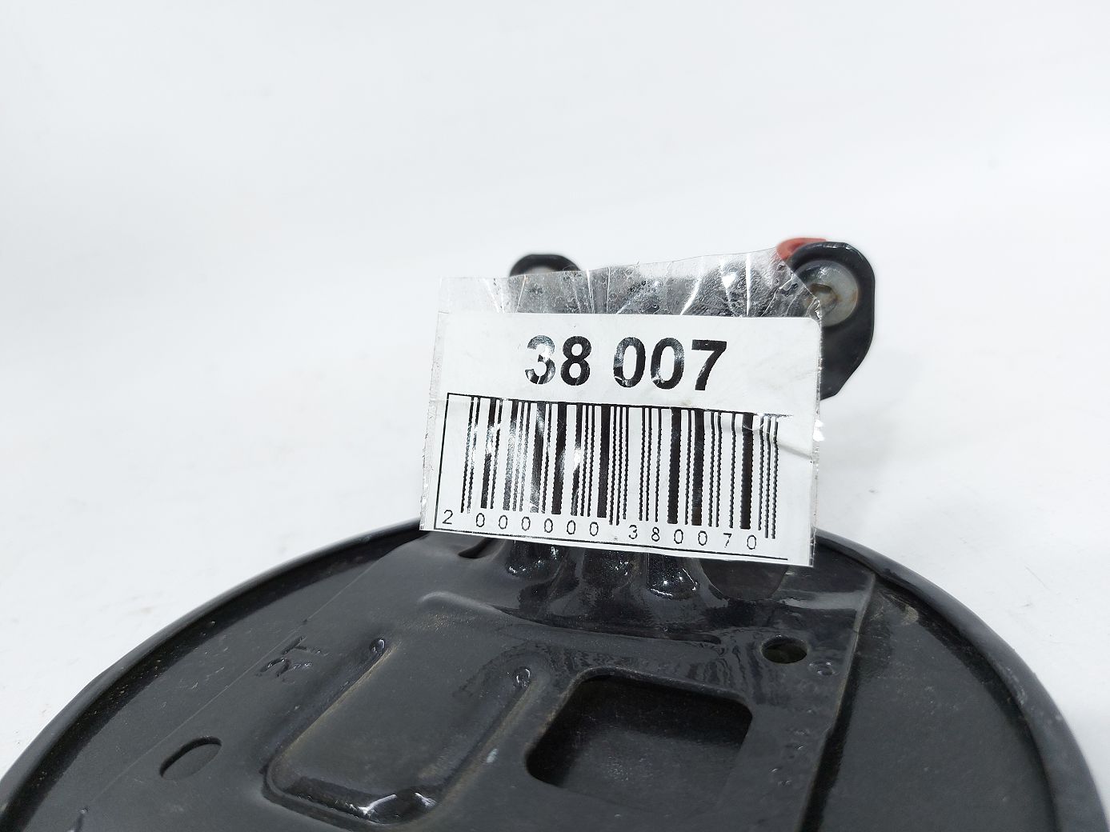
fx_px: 770
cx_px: 555
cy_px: 416
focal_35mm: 24
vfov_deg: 56.8
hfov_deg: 71.6
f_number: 1.8
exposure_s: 1/50
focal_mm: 5.23
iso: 80
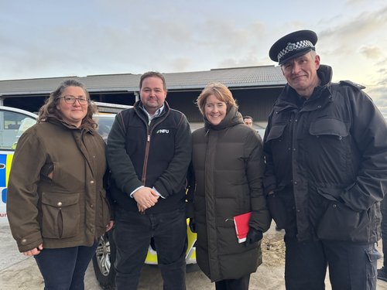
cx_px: 194
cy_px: 145
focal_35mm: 24
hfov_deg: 71.6
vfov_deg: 56.8
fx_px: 268
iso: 640
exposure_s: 1/60
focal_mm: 6.76
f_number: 1.78
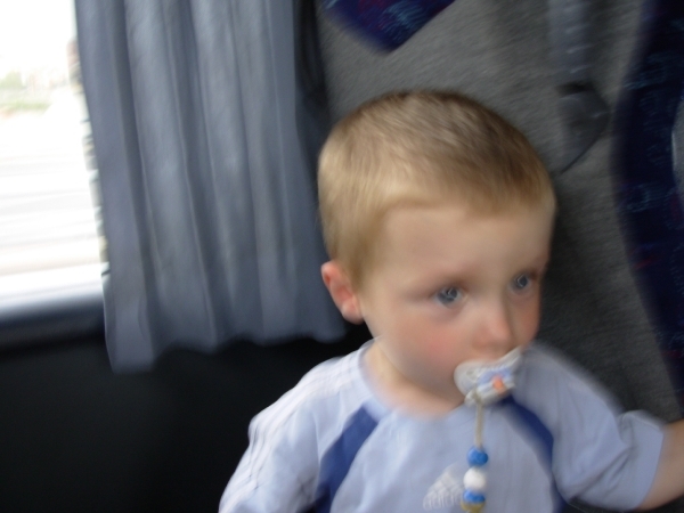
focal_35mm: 38
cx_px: 342
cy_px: 256
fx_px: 751
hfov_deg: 49.0
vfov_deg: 37.7
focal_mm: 6.3
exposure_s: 1/8.7
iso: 50
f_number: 2.9
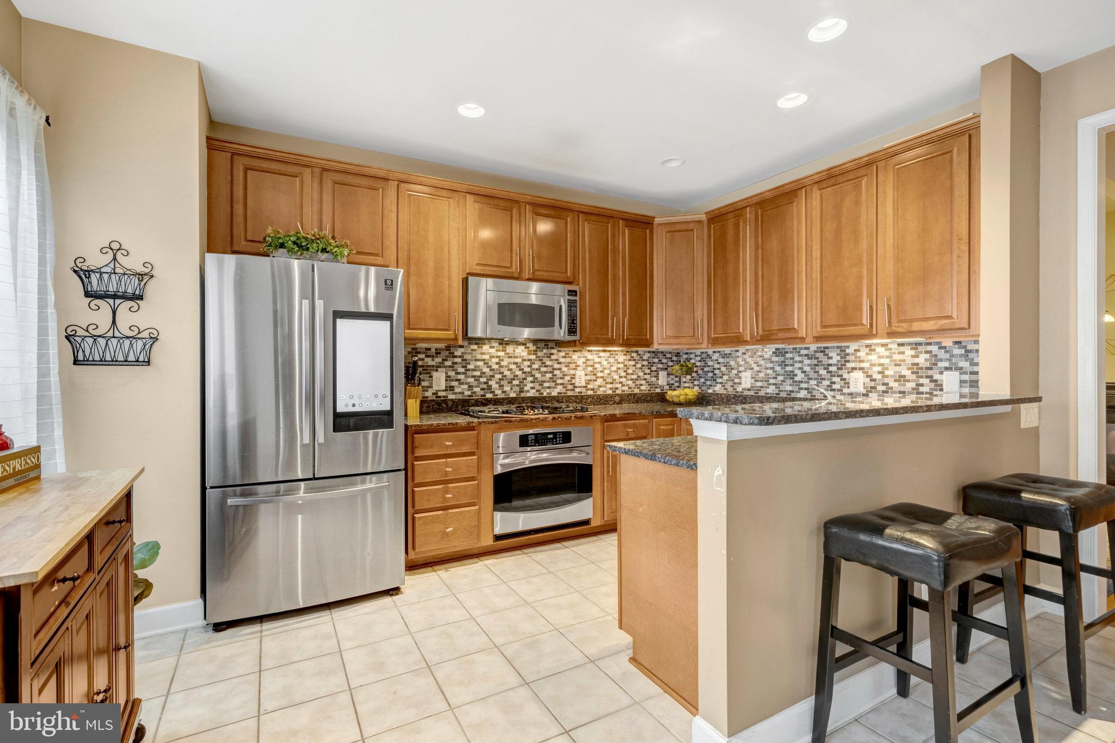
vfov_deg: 73.7
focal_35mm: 16
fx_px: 495
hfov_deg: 96.7
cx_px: 558
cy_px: 372
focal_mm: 16
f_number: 8
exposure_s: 1/15
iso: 1250
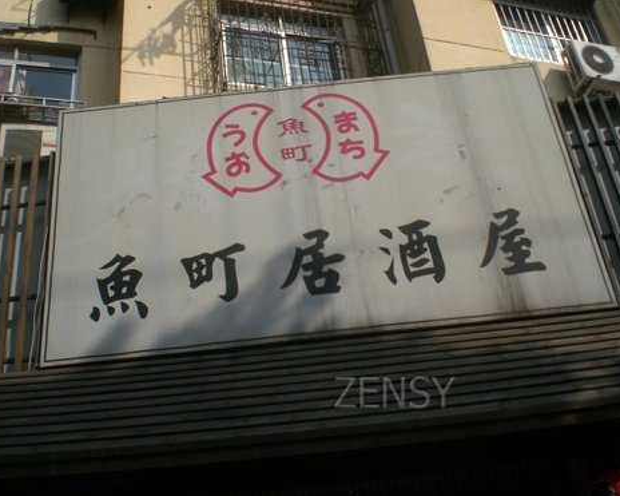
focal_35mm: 40
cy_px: 249
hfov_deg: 45.8
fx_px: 734
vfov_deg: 37.3
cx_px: 297
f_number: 4.4
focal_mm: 6.3
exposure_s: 1/500
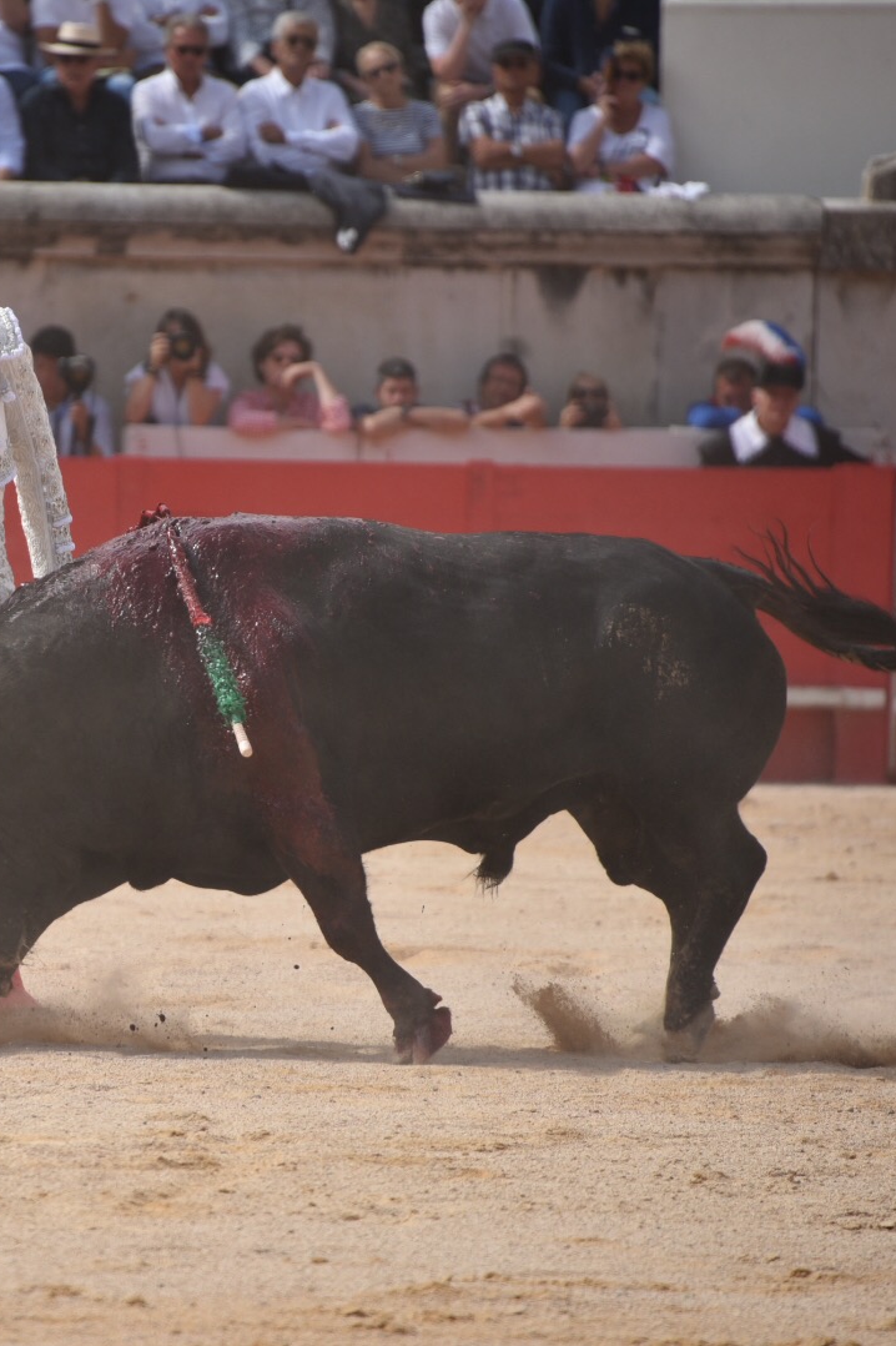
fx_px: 16847
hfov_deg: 3.0
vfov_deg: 4.6
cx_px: 35
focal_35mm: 451
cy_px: 673
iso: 400
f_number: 6.3
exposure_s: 1/1600
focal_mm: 300
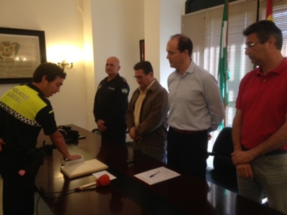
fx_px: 274
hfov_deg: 55.4
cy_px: 108
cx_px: 144
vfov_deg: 42.9
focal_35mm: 33
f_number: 2.4
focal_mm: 4.12
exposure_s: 1/20
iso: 64
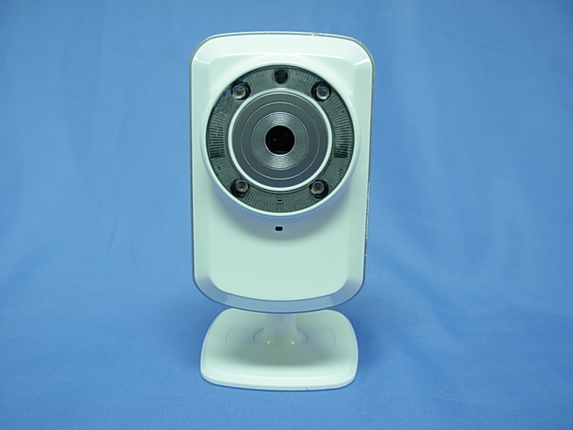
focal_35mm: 38
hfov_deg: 49.0
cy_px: 215
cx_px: 286
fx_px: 629
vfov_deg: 37.7
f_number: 2.9
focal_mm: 6.3
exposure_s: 1/13
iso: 79
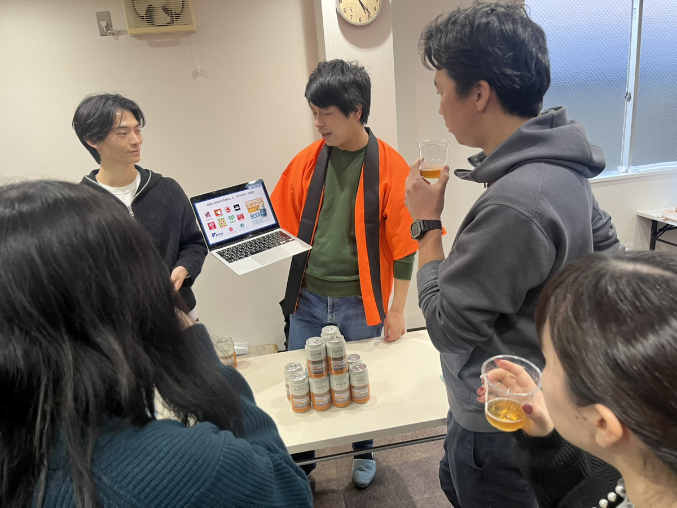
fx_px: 508
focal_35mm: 26
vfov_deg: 53.1
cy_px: 254
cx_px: 338
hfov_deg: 67.3
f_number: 1.6
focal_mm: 5.1
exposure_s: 1/84
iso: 125
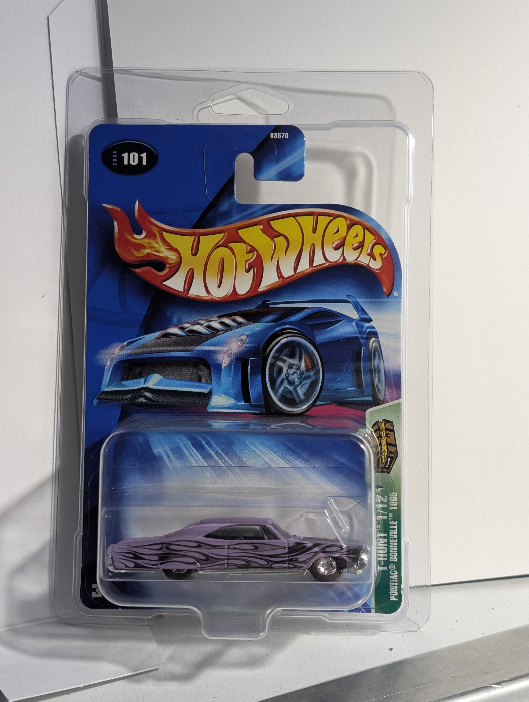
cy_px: 351
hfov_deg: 29.7
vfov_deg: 38.9
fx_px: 996
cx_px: 264
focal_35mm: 49
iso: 127
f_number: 1.68
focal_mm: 6.9
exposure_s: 1/40.9
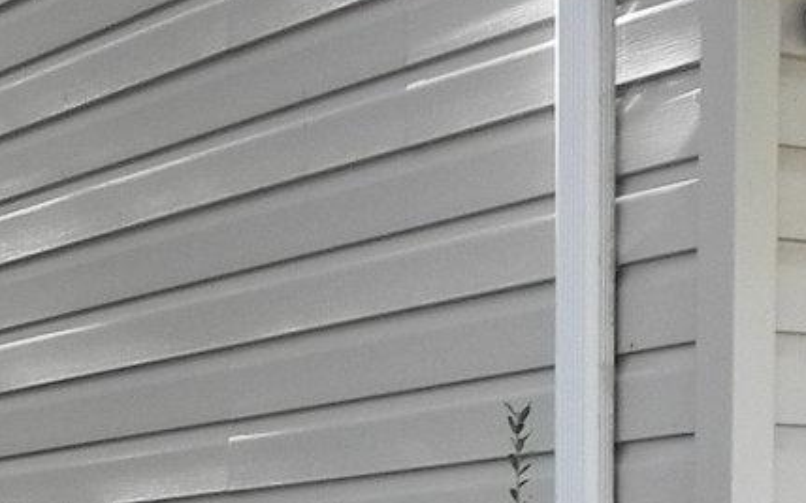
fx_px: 2898
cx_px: -47
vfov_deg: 9.3
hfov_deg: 15.5
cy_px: 1029
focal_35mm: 132
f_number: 4
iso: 160
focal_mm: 4.6
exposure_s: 1/92.1
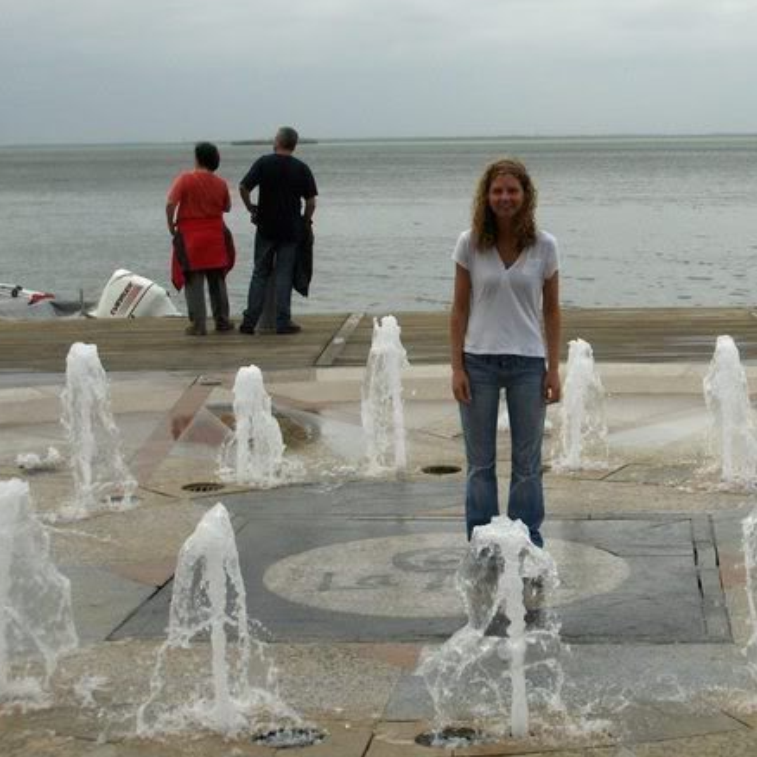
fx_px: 1979
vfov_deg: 21.7
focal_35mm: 80
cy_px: 372
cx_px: 525
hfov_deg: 21.5
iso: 100
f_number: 3.5
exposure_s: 1/299
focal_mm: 10.19
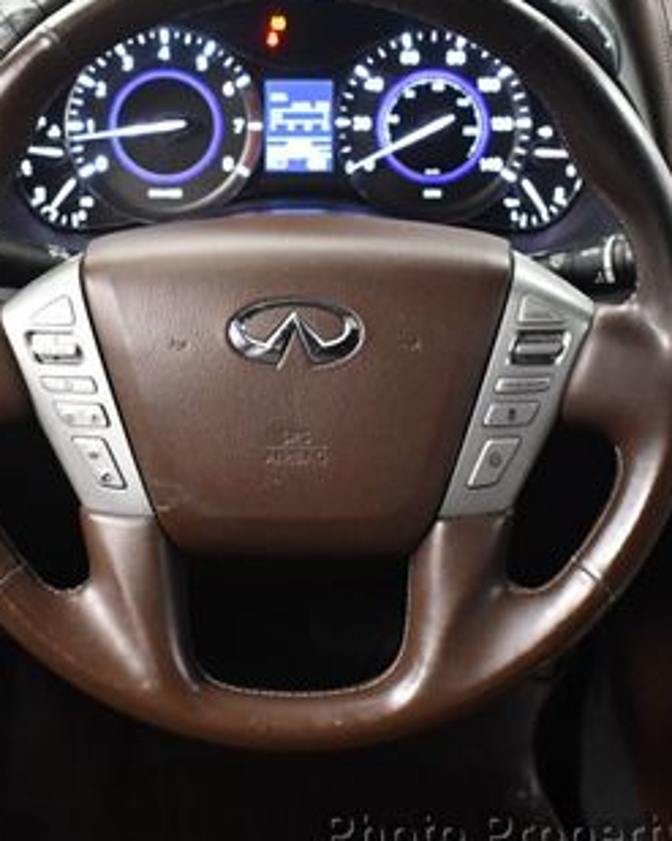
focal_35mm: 70
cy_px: 302
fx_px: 1741
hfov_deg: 21.8
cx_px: 288
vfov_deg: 27.0
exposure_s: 1/80
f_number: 3.5
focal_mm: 18
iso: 3200
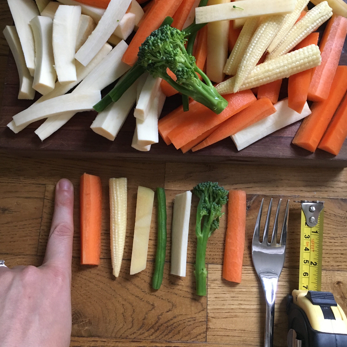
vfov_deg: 46.9
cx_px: 171
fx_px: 397
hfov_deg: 47.2
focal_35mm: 35
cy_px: 133
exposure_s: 1/33
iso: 200
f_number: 2.2
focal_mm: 4.15
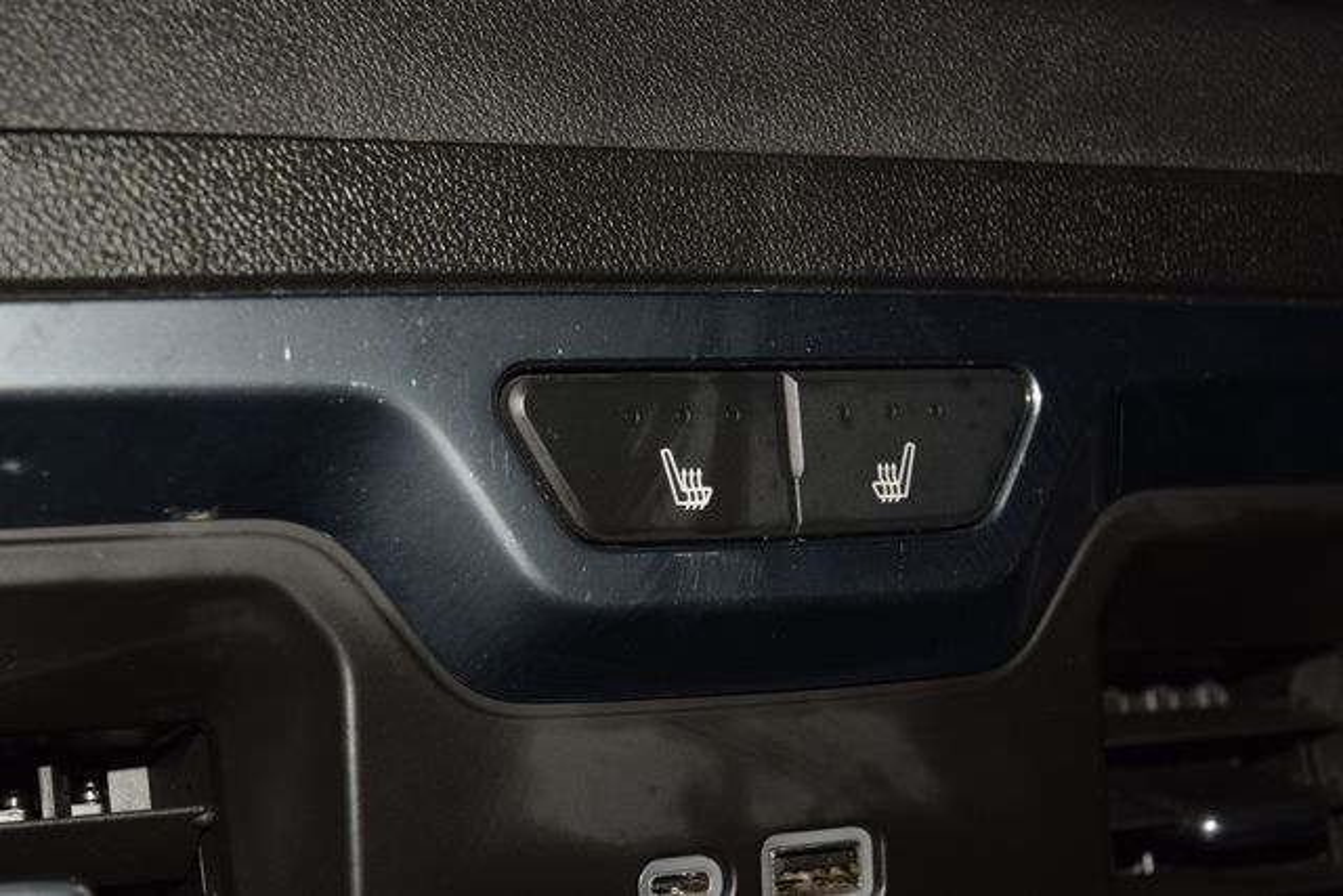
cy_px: 448
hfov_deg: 21.9
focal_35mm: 93
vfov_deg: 14.7
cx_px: 672
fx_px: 3470
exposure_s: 1/125
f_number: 8
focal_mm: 62
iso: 100
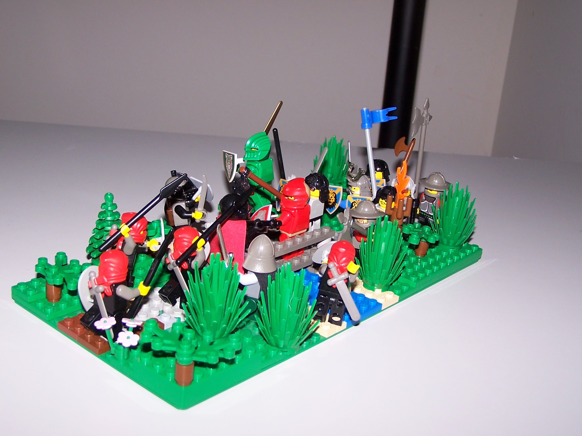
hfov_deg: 37.5
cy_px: 218
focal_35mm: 51
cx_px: 291
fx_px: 857
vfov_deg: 28.6
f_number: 3.2
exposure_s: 1/60
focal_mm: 8.5
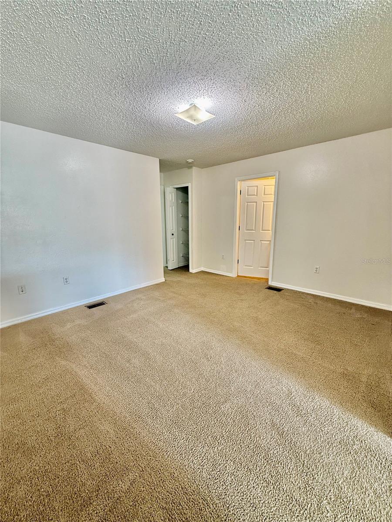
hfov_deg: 85.7
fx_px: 211
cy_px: 261
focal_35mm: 14
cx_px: 196
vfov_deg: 102.1
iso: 200
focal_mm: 2.22
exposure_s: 1/60
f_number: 2.2
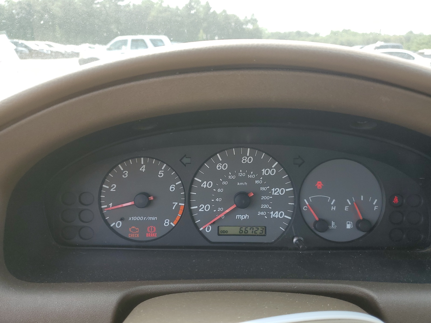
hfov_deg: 67.3
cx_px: 216
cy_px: 162
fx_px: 324
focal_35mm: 26
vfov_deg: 53.1
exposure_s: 1/400
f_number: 1.5
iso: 50
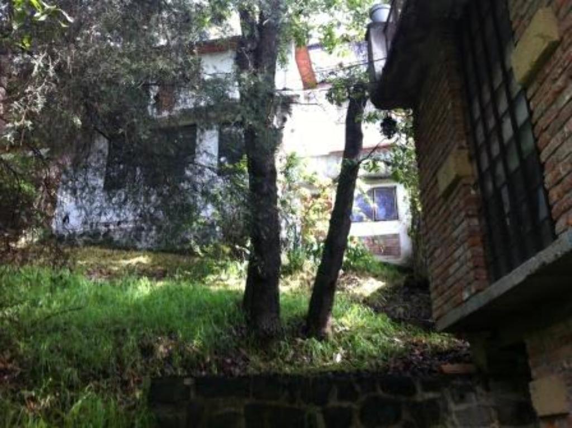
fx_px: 578
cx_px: 286
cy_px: 214
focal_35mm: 35
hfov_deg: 52.7
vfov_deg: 40.6
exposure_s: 1/50
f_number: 2.8
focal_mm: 3.85
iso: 100
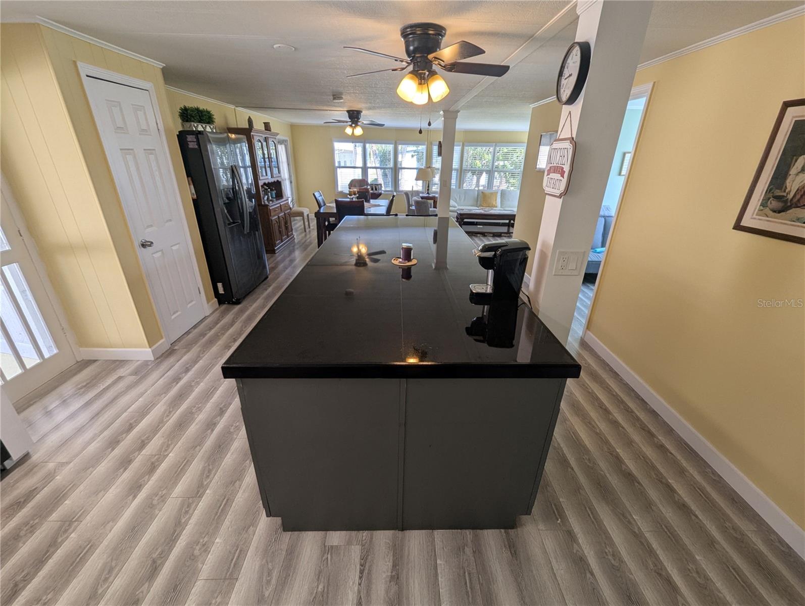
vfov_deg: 90.1
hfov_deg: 106.1
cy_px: 303
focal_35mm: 13
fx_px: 303
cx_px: 402
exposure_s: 1/120
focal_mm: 1.95
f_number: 2.2
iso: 48
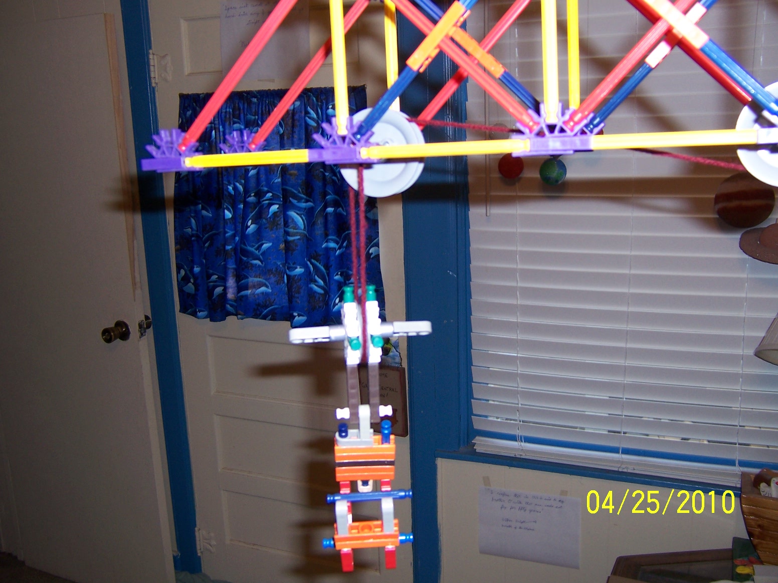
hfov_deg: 55.4
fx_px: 742
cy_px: 292
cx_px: 389
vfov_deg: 42.9
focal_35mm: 33
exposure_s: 1/60
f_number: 2.8
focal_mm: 5.5
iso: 80
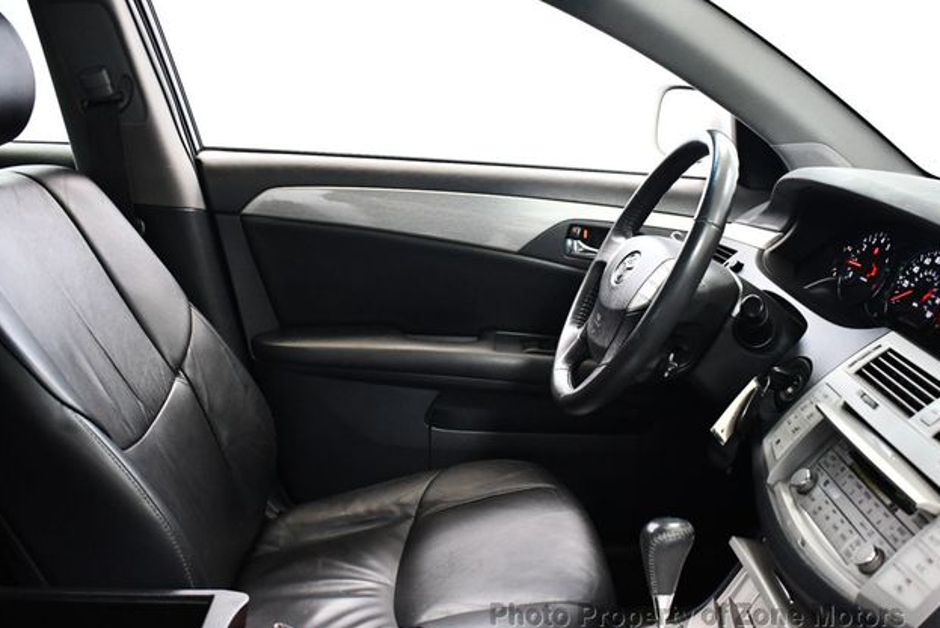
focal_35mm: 37
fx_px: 967
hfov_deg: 51.9
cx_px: 472
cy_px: 322
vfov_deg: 36.0
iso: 3200
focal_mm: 18
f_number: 3.5
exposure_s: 1/80
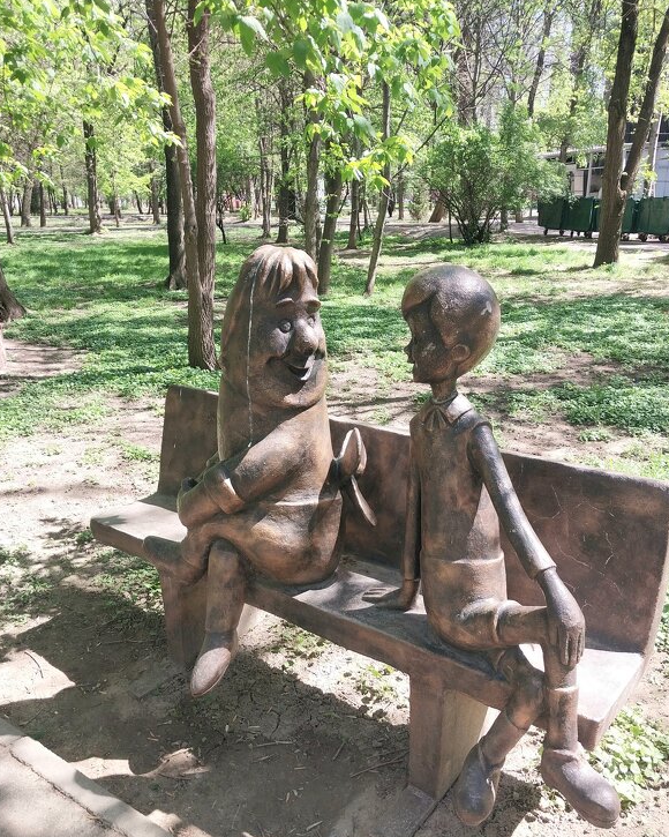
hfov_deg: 51.5
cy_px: 458
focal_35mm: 28
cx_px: 336
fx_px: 693
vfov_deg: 62.1
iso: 20
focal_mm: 4
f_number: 1.8
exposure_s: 1/111
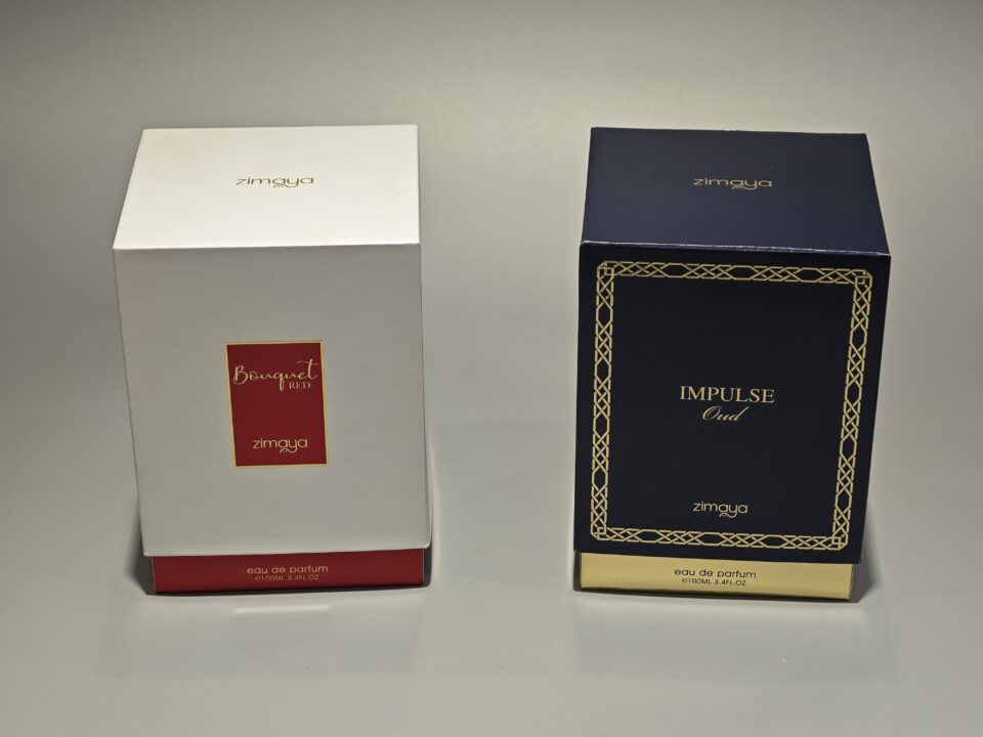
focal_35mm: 75
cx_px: 492
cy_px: 368
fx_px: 2130
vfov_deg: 19.6
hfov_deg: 26.0
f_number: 2
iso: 80
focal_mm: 10.1
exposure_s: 1/100
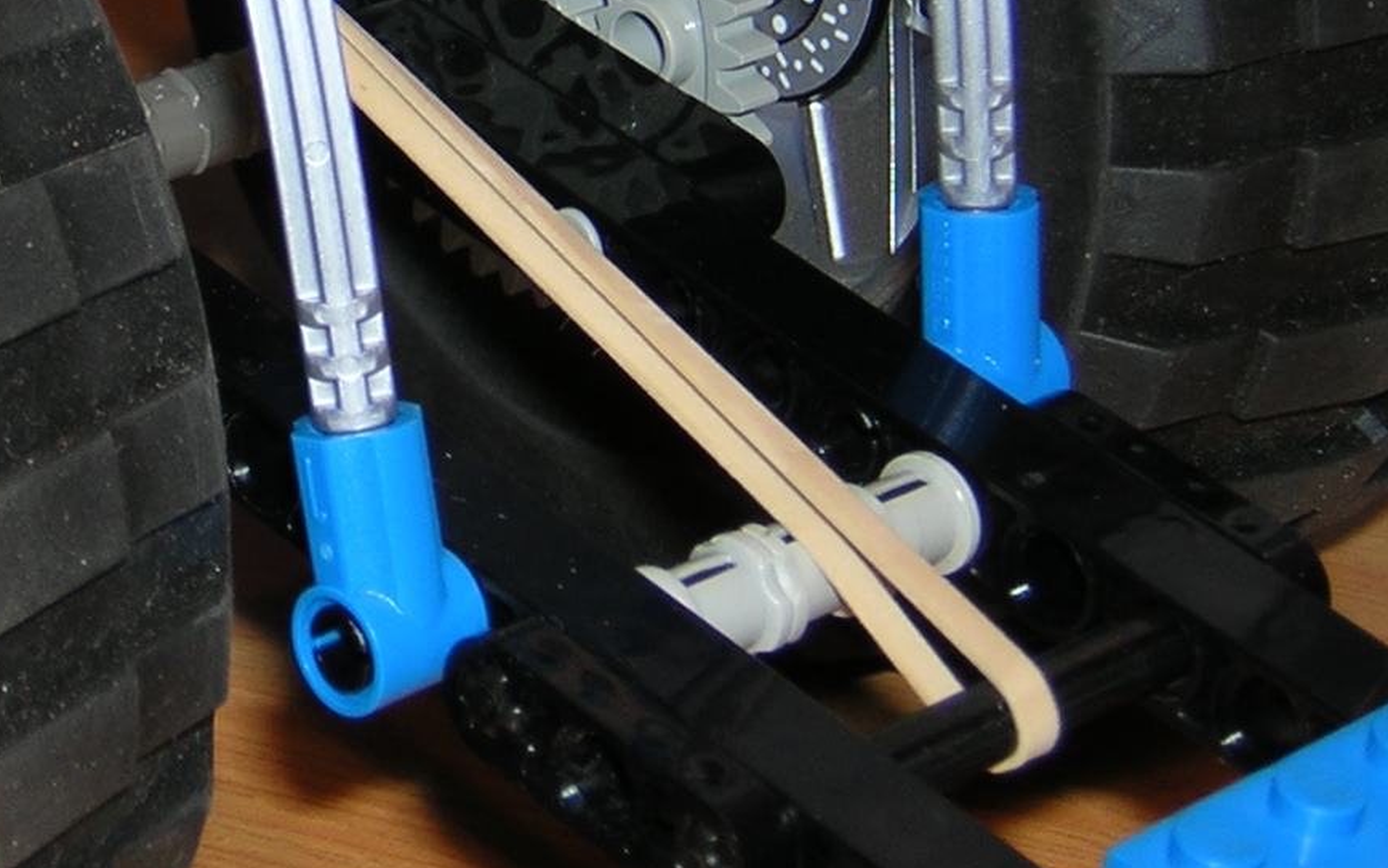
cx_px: 235
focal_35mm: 137
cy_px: -75
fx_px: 5183
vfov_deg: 9.5
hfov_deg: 15.1
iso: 100
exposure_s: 1/60.1
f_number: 3.6
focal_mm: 9.1
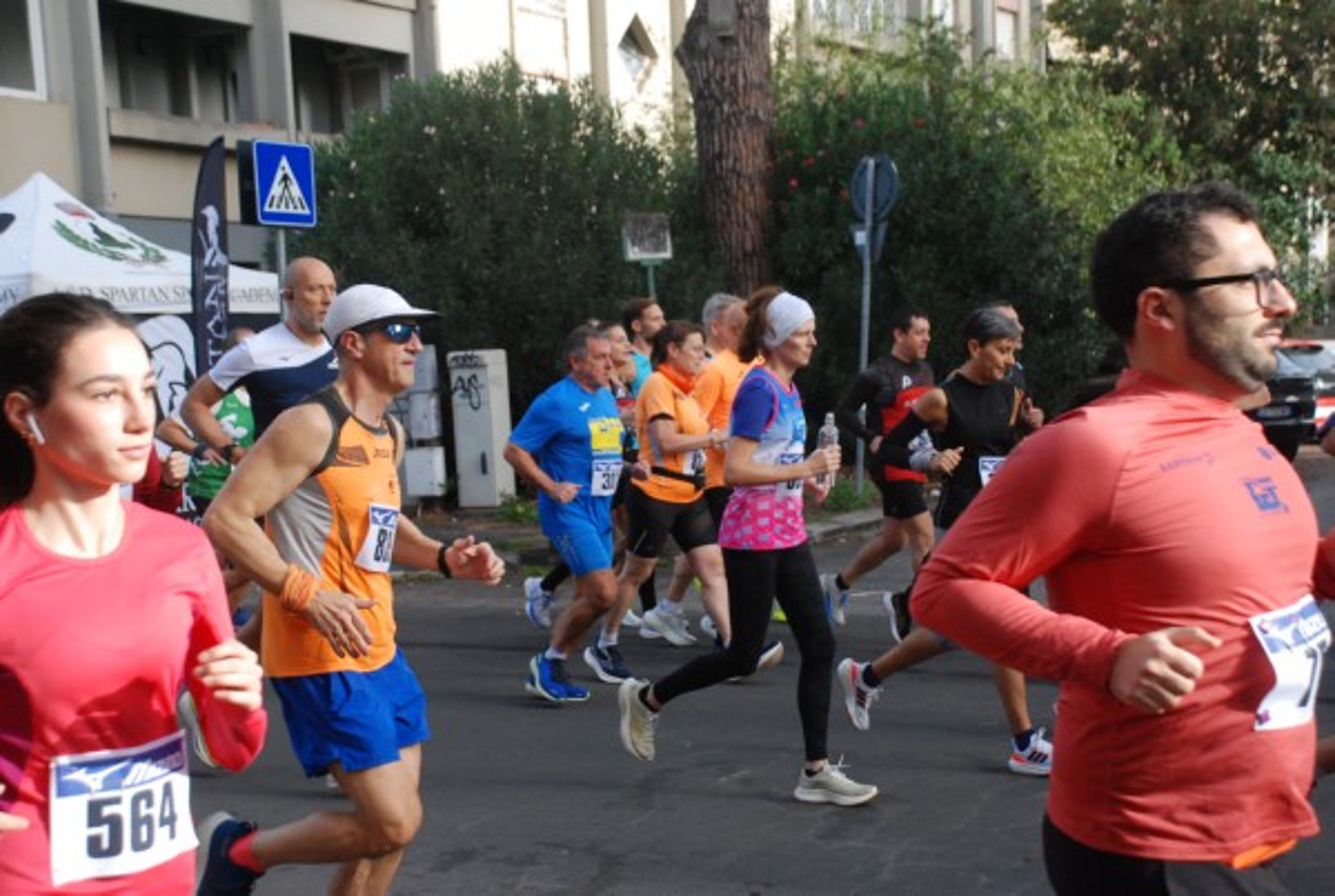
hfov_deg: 35.0
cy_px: 448
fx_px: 2118
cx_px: 668
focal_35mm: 57
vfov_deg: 23.9
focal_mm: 38
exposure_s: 1/1000
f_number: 4.5
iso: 1000
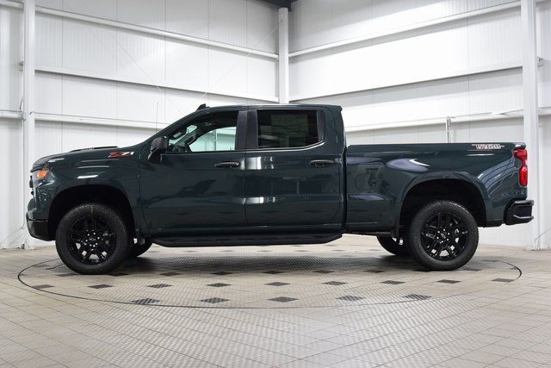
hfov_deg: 47.9
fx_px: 620
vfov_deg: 33.0
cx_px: 276
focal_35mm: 40
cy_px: 184
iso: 1600
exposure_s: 1/60
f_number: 5
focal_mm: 27
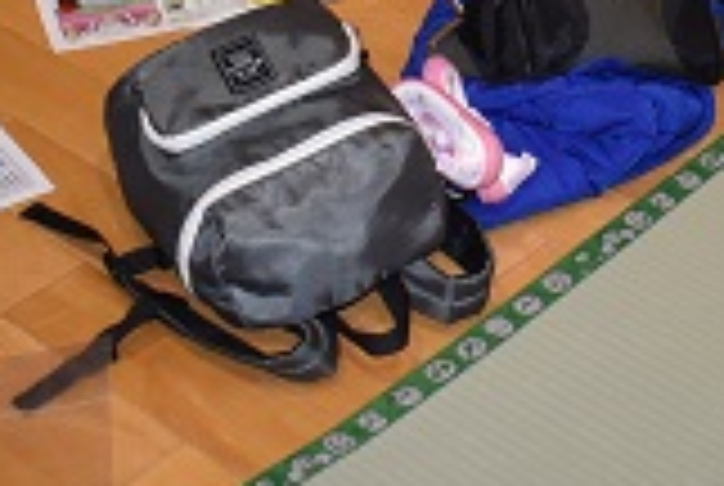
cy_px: -459
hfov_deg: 17.8
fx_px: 2277
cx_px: 650
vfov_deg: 11.1
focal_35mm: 113
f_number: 3.5
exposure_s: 1/60
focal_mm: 18
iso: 900
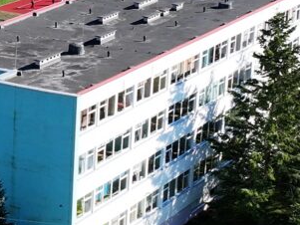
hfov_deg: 12.4
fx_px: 1327
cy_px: 107
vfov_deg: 9.7
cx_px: -131
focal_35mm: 153
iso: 150
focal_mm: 12.29
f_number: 2.8
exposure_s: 1/2000
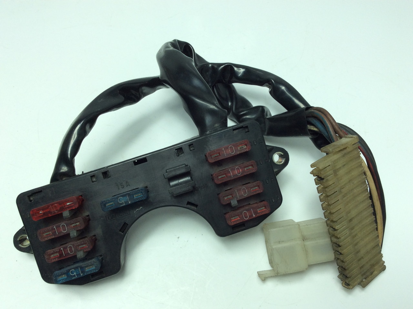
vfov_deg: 44.1
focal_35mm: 32
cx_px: 206
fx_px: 381
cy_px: 154
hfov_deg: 56.9
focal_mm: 3.3
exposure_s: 1/316
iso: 32
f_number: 2.4
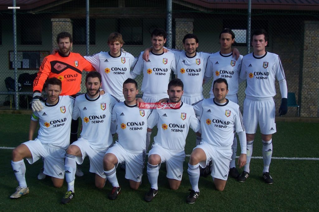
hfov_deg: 46.4
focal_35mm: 42
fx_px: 372
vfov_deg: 31.9
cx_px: 160
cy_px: 106
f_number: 5.6
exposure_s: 1/350
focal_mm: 7
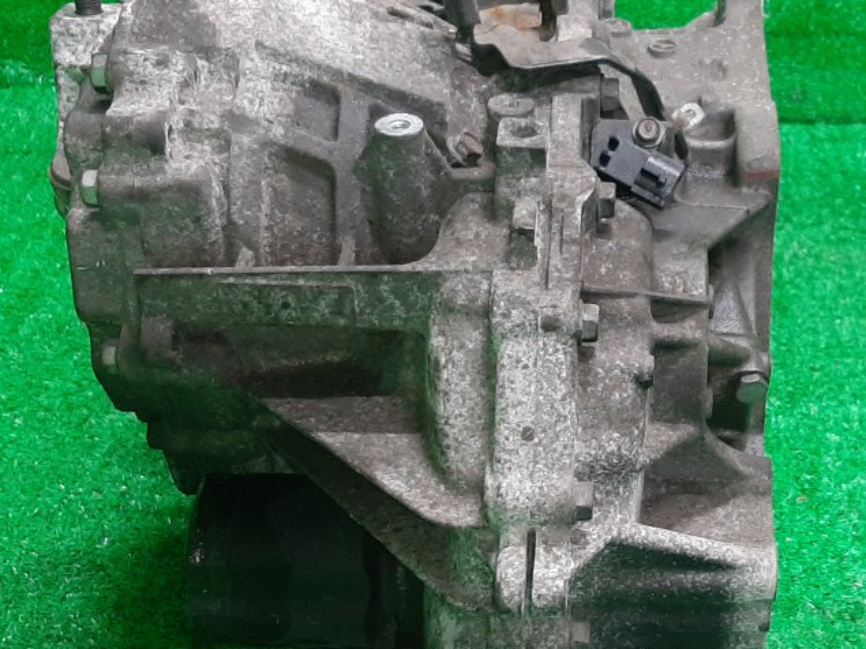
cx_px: 633
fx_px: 1476
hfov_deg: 32.2
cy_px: 413
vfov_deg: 24.7
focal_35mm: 59
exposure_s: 1/50
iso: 182
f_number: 1.7
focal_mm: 3.93
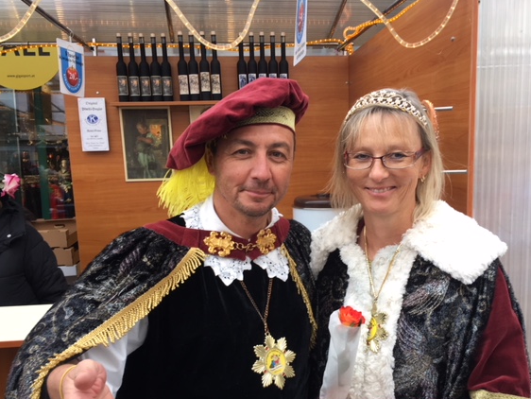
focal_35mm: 33
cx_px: 286
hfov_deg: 55.3
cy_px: 223
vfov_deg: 42.9
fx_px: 506
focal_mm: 4.15
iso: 40
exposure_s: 1/100
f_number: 2.2
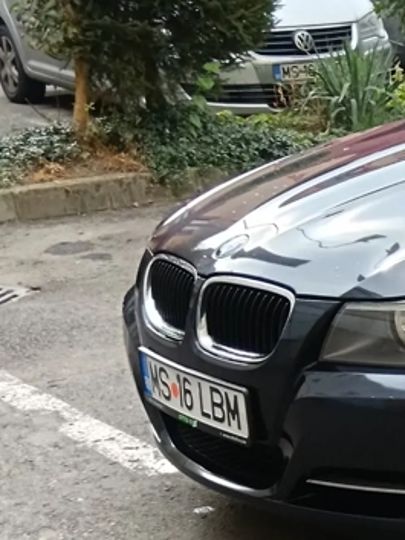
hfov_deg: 13.0
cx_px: 750
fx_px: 1590
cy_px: 548
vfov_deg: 18.7
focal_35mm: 102
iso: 111
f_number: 1.9
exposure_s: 1/120
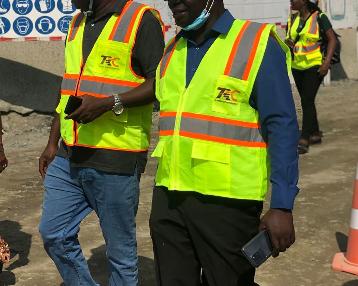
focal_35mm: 79
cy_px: 108
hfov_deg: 23.8
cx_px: 83
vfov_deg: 19.4
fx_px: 837
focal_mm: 6
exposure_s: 1/2288
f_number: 2.4
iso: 16
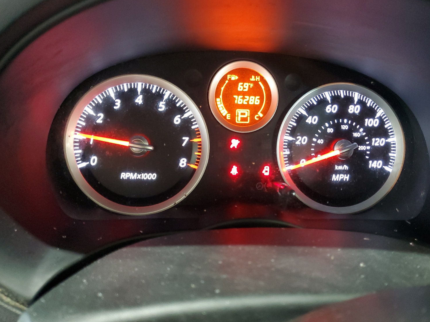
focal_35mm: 28
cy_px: 158
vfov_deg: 49.7
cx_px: 230
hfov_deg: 63.4
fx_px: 348
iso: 305
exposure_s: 1/20
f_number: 1.5
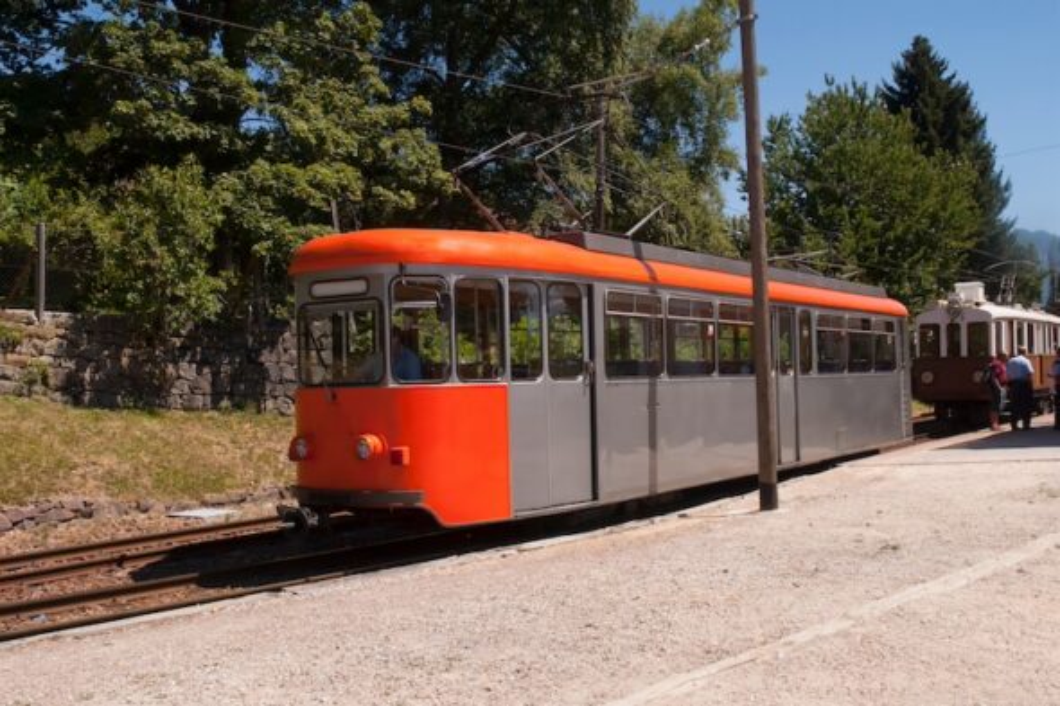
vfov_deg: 33.0
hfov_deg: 47.9
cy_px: 353
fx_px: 1192
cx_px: 530
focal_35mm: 40
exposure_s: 1/500
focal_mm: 27
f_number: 11
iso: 500
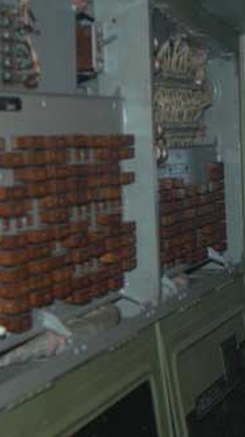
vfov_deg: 23.6
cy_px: 260
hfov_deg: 12.5
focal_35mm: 90
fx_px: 1041
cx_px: 400
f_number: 5
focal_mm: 24
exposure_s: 1/60
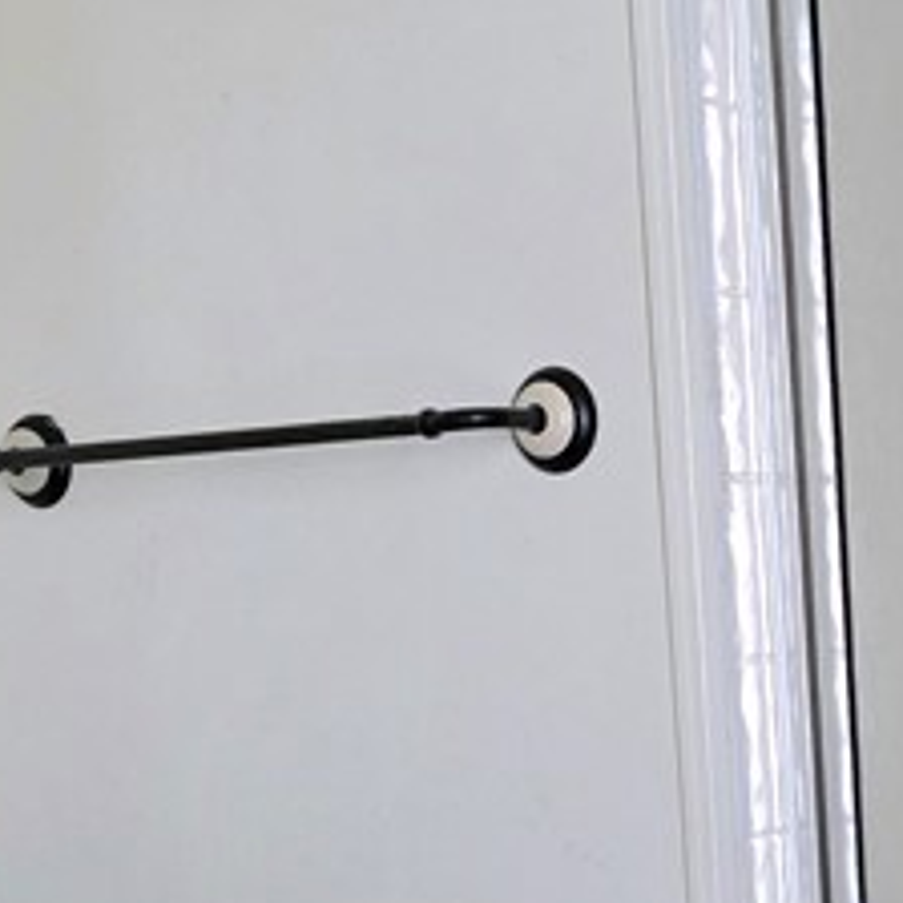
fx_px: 2745
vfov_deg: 17.6
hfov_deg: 18.2
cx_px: 911
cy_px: 1157
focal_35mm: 93
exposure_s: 1/120
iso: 2000
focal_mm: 6.3
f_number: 1.7
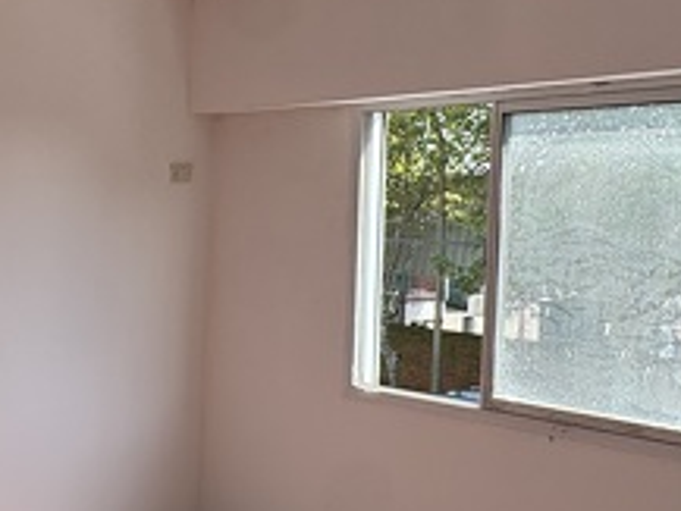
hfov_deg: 40.3
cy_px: 235
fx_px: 846
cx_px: 60
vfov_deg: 33.6
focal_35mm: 43
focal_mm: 2.22
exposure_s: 1/383
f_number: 2.2
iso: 40
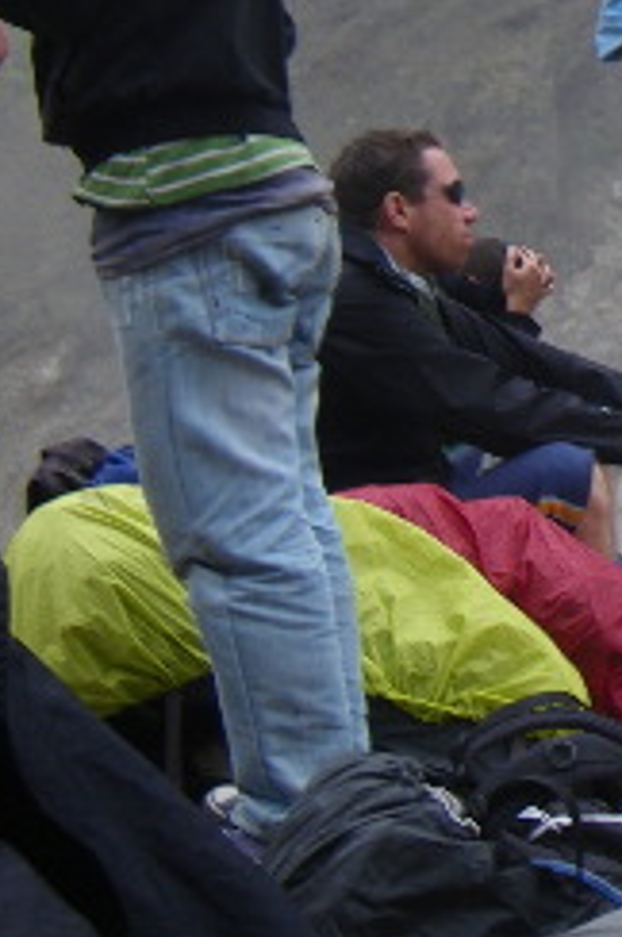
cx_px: 1426
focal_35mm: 102
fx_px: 2651
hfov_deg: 11.4
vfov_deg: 19.6
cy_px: 54
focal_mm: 5
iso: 50
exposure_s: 1/100
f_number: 3.5
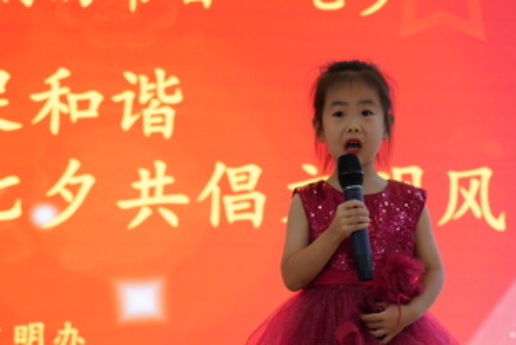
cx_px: 97
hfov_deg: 16.8
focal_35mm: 121
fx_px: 1735
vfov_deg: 11.3
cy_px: 244
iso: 1600
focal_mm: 50
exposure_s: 1/200
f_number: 4.5
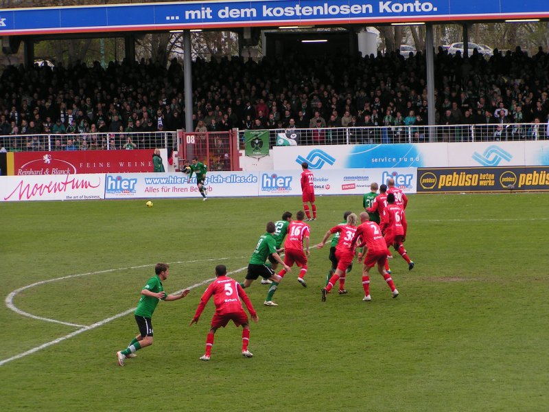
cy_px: 206
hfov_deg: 13.8
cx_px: 274
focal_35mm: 143
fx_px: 2268
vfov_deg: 10.4
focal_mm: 21.9
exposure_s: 1/250
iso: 50
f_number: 4.5
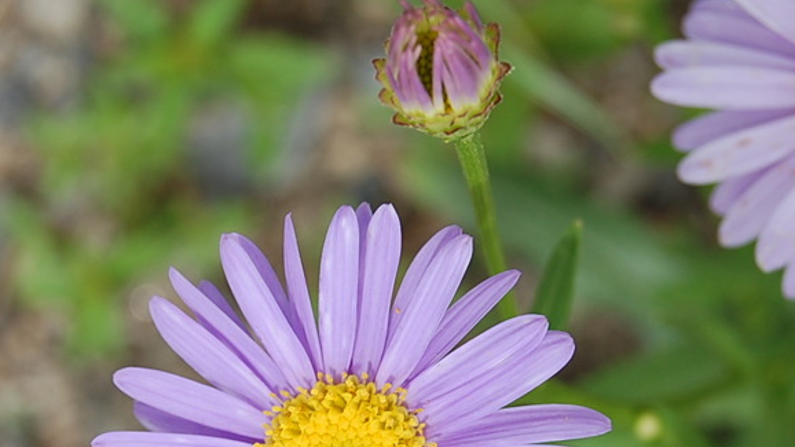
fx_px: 2698
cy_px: 408
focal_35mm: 128
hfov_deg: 16.8
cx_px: 360
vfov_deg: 9.4
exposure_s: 1/320
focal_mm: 46
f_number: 9
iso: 200
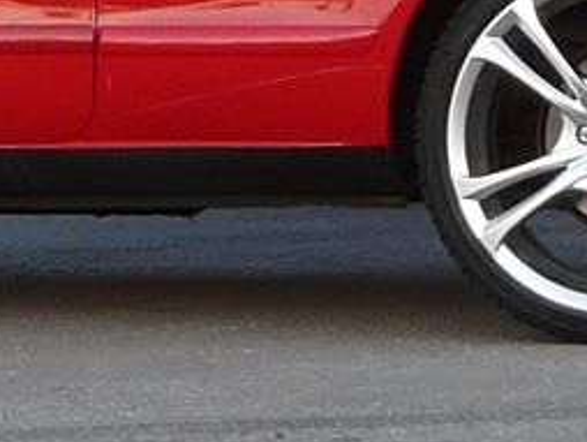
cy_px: -150
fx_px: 16753
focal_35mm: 987
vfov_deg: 1.5
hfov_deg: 2.0
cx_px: -129
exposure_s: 1/80
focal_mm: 20.2
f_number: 3.6
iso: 100
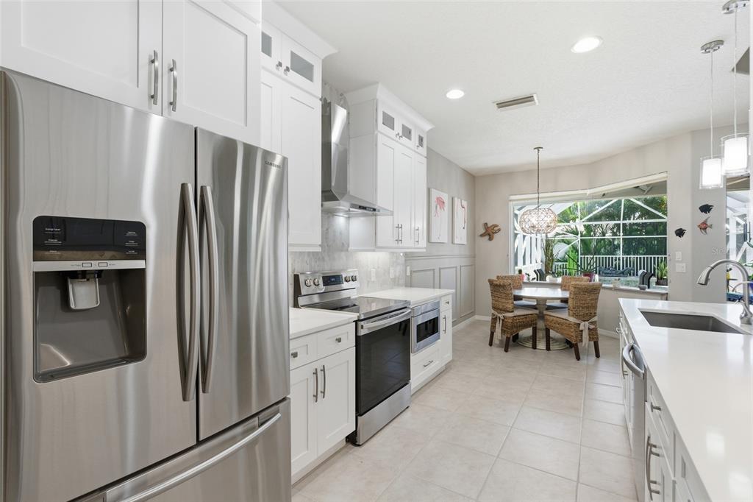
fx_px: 335
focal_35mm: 16
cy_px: 251
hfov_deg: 96.8
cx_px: 376
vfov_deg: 73.7
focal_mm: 16
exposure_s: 1/125
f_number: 9
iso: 400
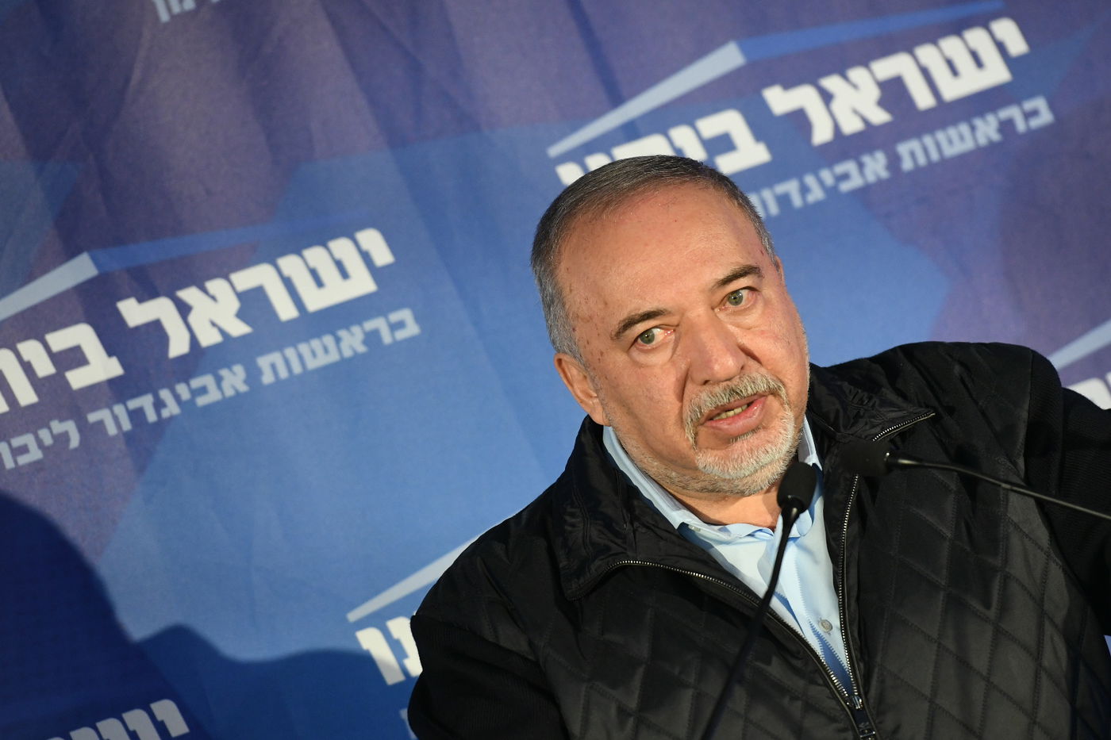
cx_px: 556
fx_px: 9257
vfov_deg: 4.6
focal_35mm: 300
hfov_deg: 6.9
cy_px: 370
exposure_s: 1/250
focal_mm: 200
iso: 2000
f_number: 3.5
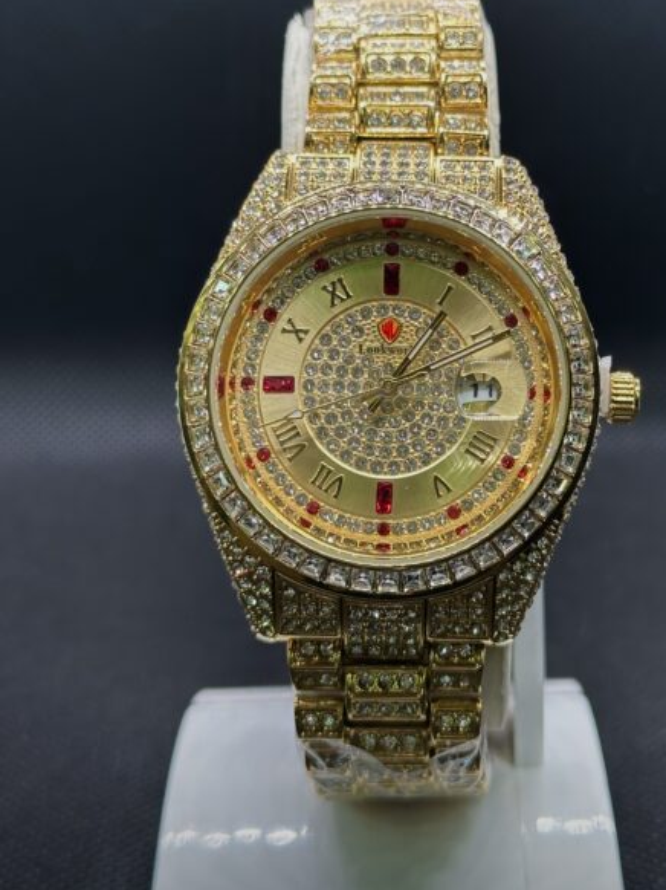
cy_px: 318
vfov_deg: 29.3
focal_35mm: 66
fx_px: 1694
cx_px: 409
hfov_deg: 22.2
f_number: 1.78
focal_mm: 6.86
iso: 80
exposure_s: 1/100
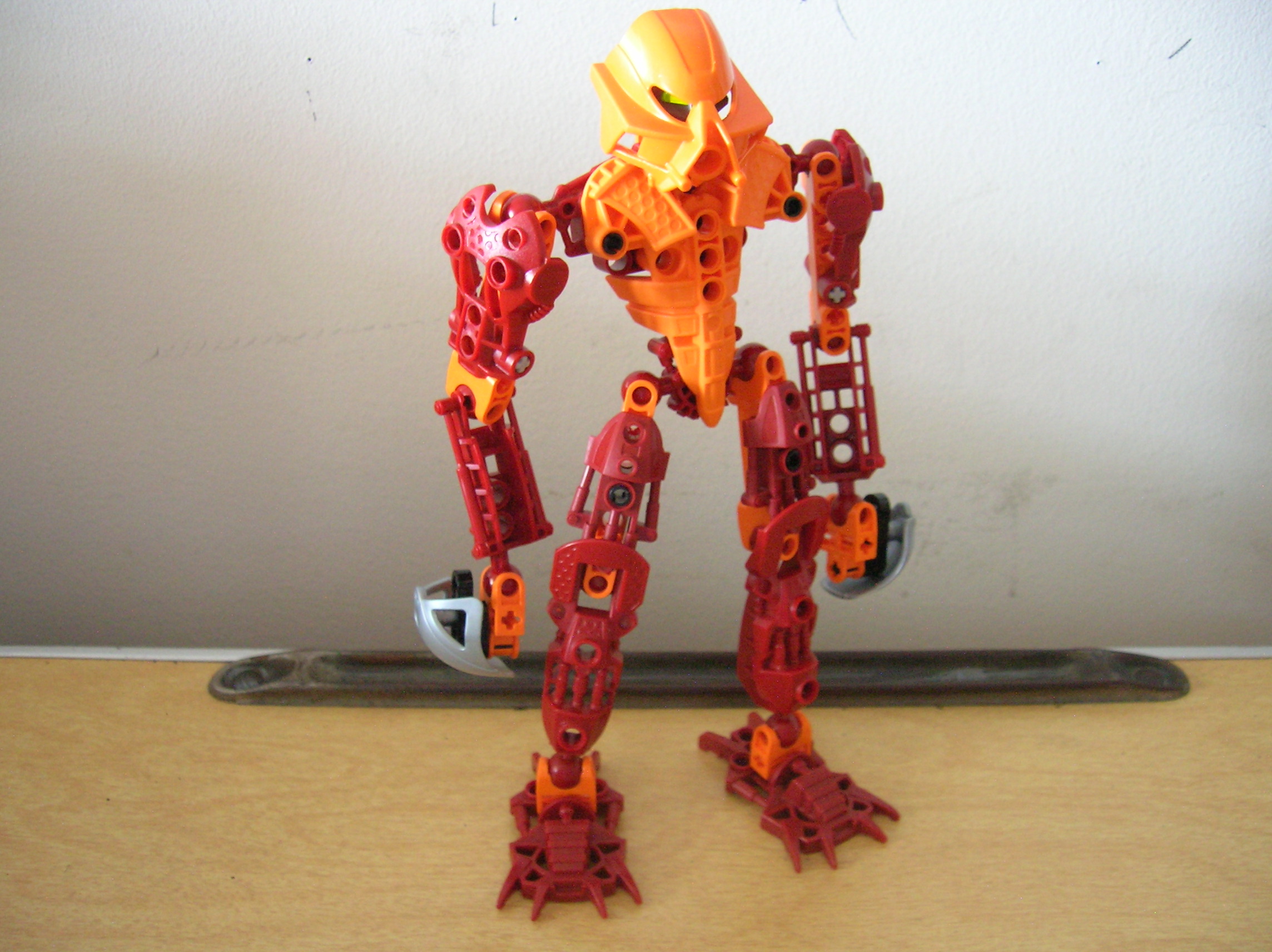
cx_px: 636
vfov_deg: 41.7
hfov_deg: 54.0
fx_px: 1248
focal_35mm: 34
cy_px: 476
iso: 200
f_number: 2.9
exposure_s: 1.87
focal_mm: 5.7
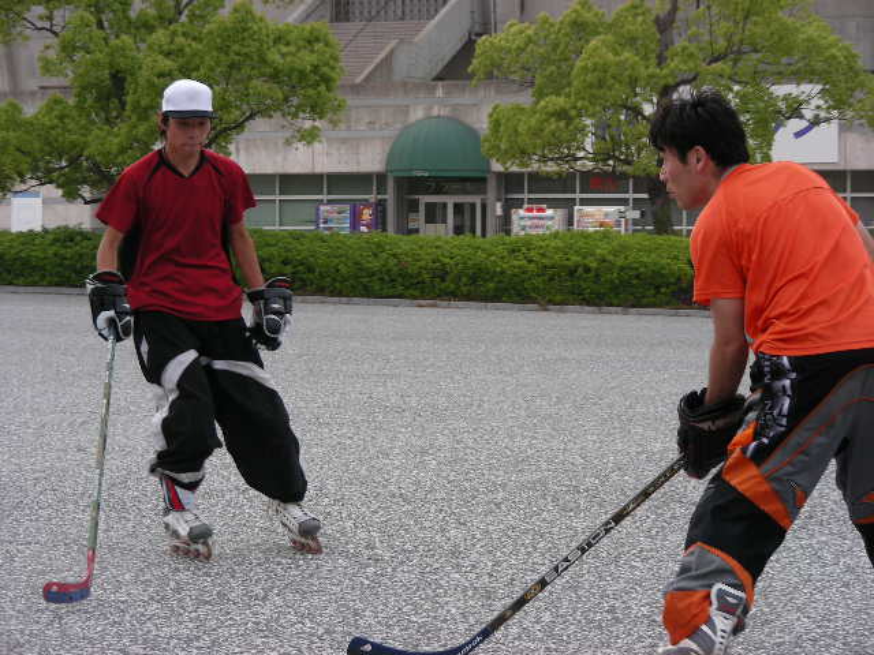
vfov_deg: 13.1
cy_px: 328
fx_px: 2853
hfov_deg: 17.4
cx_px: 437
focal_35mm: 113
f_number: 3.5
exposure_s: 1/108
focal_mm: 18.9
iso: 50
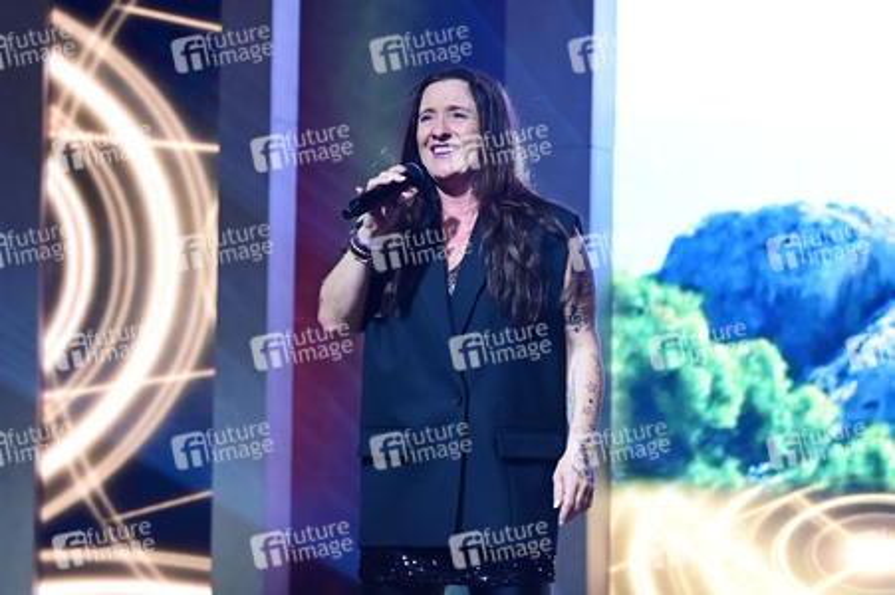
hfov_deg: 10.3
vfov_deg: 6.9
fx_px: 4968
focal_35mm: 200
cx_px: 448
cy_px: 298
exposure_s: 1/320
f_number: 4
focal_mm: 200
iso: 2500
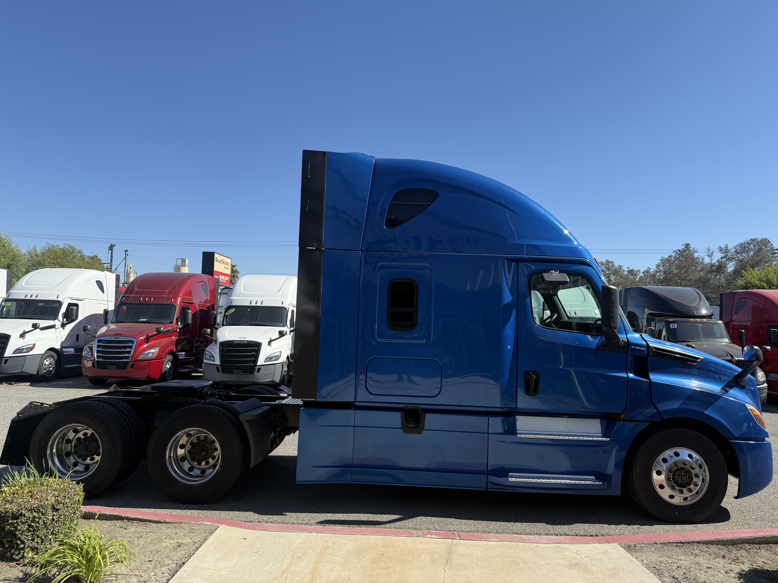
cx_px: 389
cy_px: 292
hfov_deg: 71.6
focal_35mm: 24
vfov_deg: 56.8
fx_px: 539
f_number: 1.78
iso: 80
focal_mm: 6.76
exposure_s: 1/3584
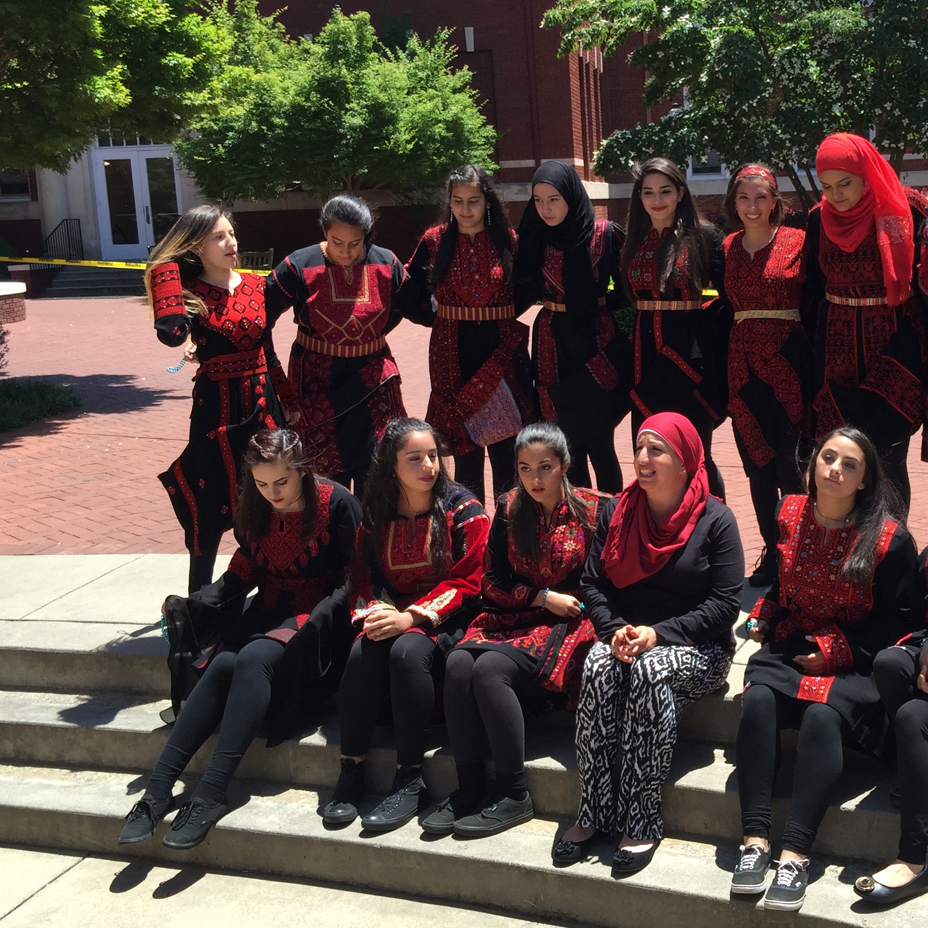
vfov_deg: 36.8
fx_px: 1395
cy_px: 429
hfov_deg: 36.1
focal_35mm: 46
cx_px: 671
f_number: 2.2
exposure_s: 1/775
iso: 32
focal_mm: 4.15
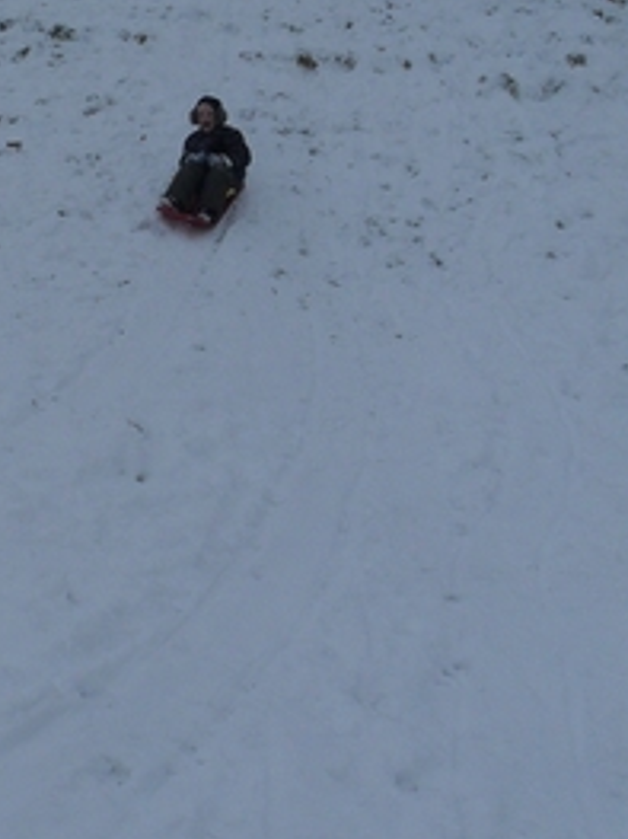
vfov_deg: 24.4
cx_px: -41
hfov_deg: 17.8
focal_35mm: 80
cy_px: 386
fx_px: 1937
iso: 100
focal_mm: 6.3
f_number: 8.4
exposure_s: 1/250
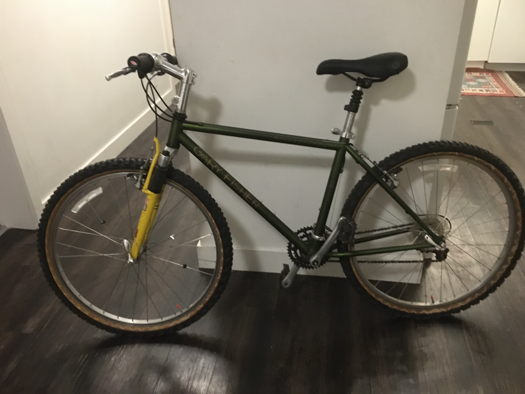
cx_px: 262
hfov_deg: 61.7
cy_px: 197
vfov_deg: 48.2
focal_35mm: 29
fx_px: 440
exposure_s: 1/15
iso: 320
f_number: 2.2
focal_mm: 4.15
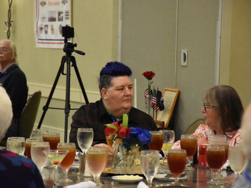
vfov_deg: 8.7
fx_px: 1244
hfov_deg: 11.5
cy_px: 94
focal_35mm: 172
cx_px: 124
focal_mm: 105
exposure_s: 1/125
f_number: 5.6
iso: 11400
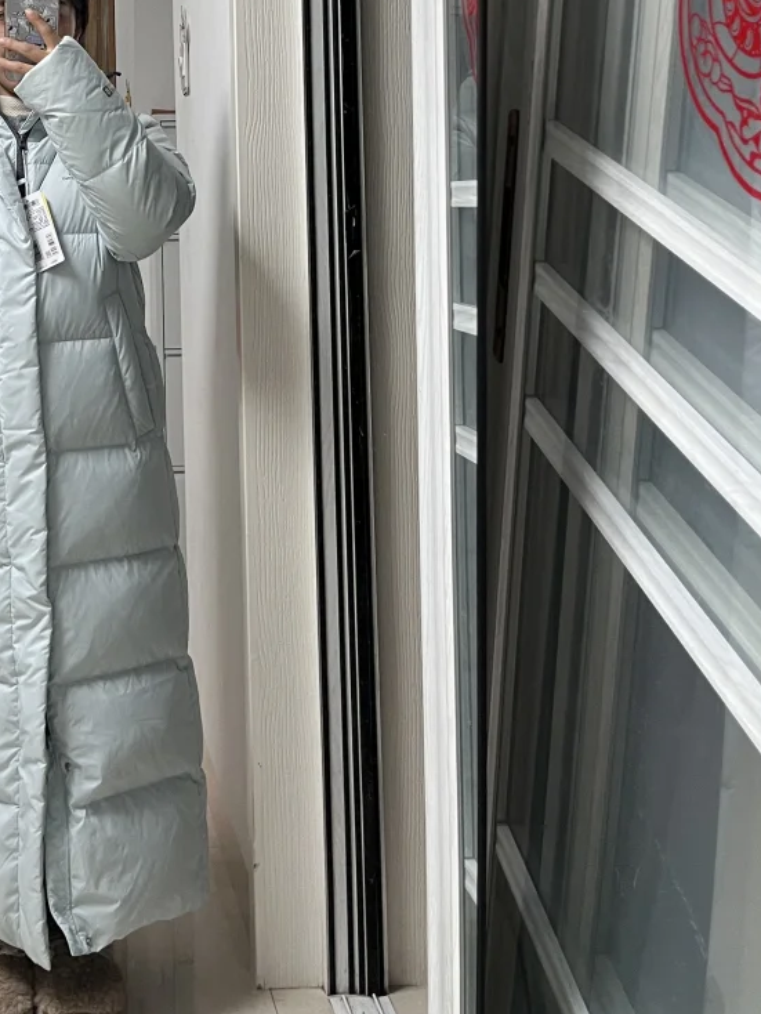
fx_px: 1494
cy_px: 77
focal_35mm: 51
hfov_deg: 27.4
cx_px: 52
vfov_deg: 35.0
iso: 100
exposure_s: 1/50
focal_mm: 5.1
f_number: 1.6
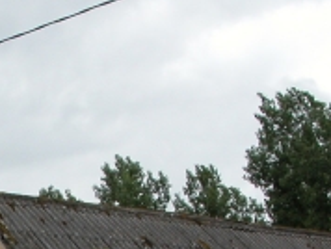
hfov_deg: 14.3
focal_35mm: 134
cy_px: 377
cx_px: -46
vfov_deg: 10.7
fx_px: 1283
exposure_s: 1/252
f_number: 5.6
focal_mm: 8.9
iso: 100
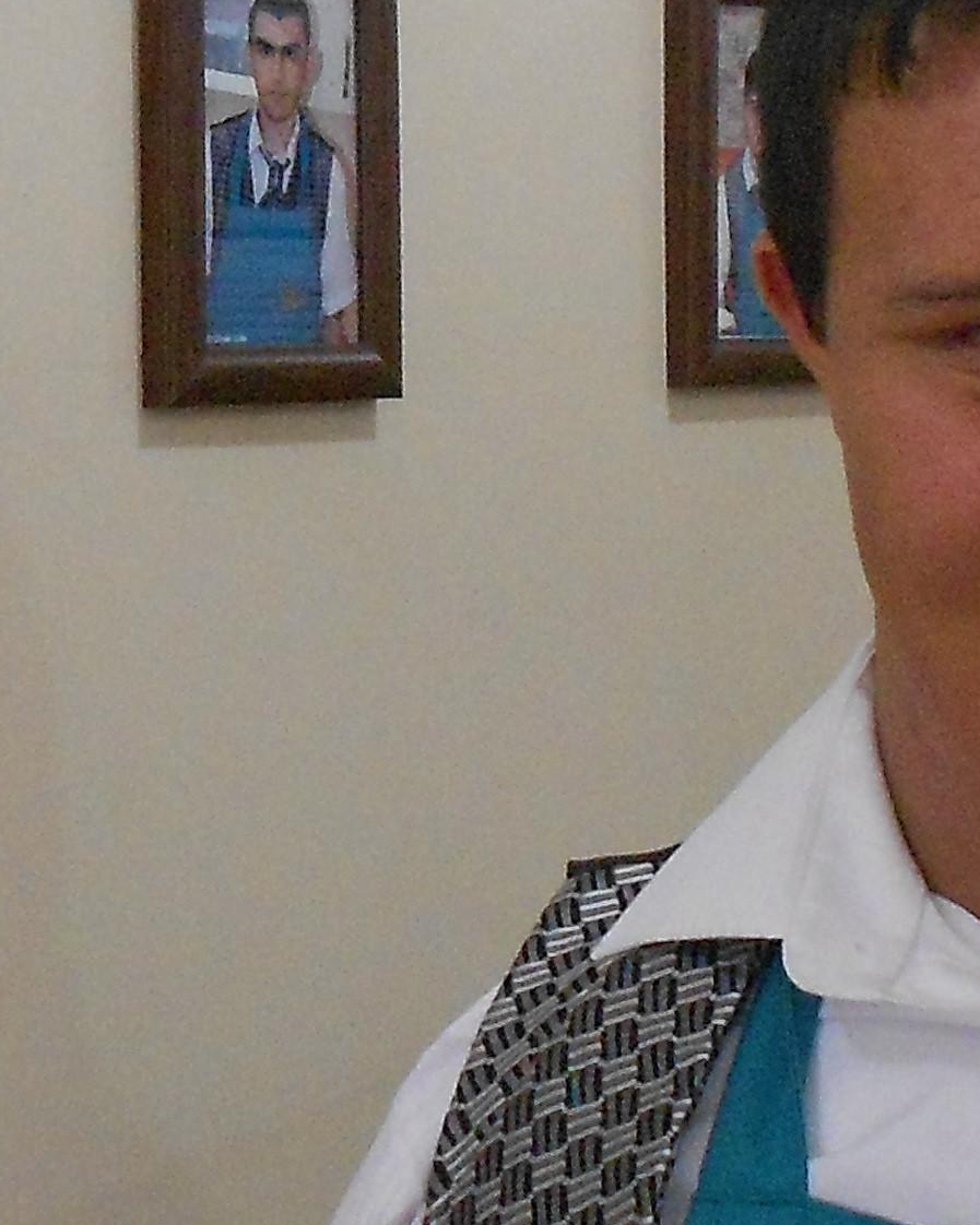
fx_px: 3953
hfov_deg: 14.1
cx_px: 393
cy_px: 343
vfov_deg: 17.5
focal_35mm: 109
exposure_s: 1/30
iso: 400
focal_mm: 5.1
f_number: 3.4
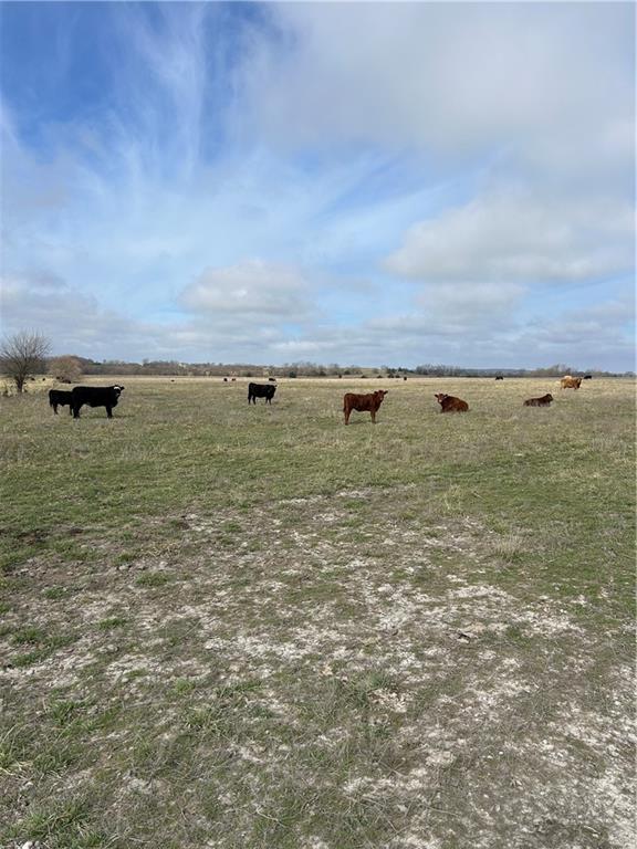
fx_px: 638
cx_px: 318
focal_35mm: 26
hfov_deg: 53.1
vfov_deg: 67.3
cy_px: 424
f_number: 1.5
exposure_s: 1/6579
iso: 50
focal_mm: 5.7
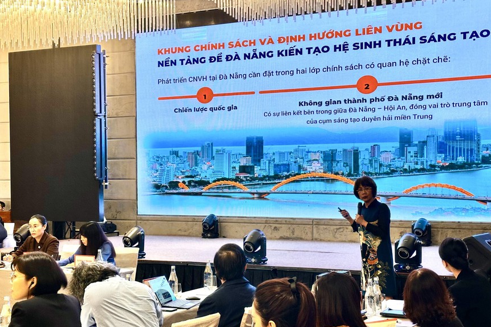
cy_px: 186
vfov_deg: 23.4
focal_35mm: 58
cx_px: 271
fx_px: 791
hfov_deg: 34.5
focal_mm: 6.86
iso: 64
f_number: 1.78
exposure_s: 1/60
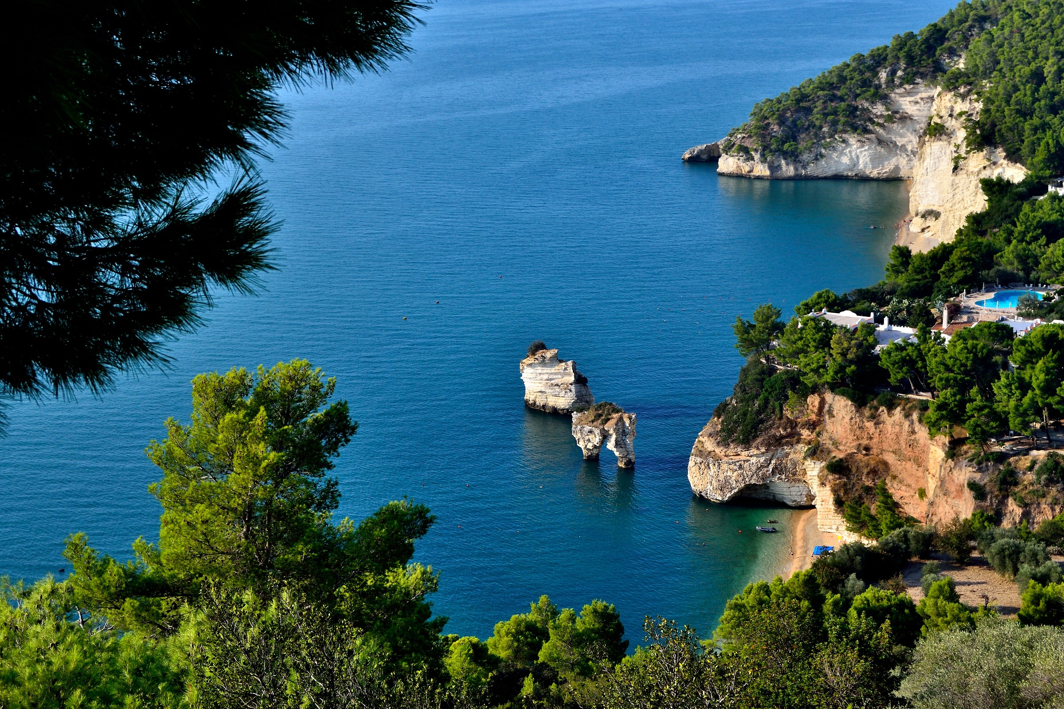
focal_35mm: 63
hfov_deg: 31.9
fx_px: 1862
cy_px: 354
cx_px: 532
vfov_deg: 21.6
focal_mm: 42
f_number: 11
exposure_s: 1/200
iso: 100
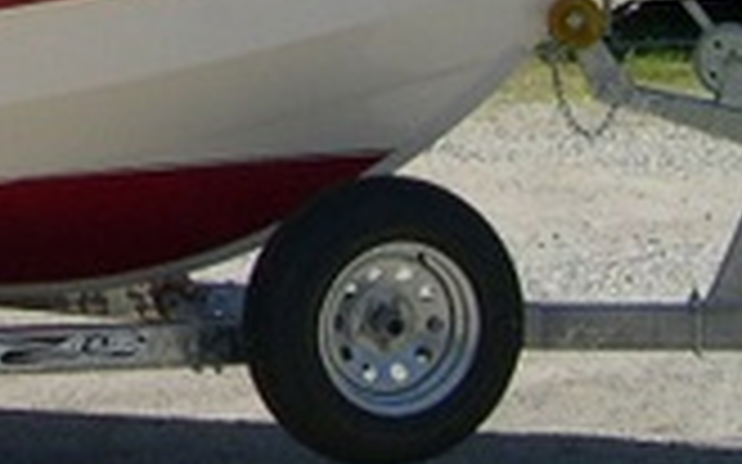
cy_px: -478
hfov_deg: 10.0
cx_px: -688
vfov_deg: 6.5
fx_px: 3942
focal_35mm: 195
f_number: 7.6
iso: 100
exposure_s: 1/174
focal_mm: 8
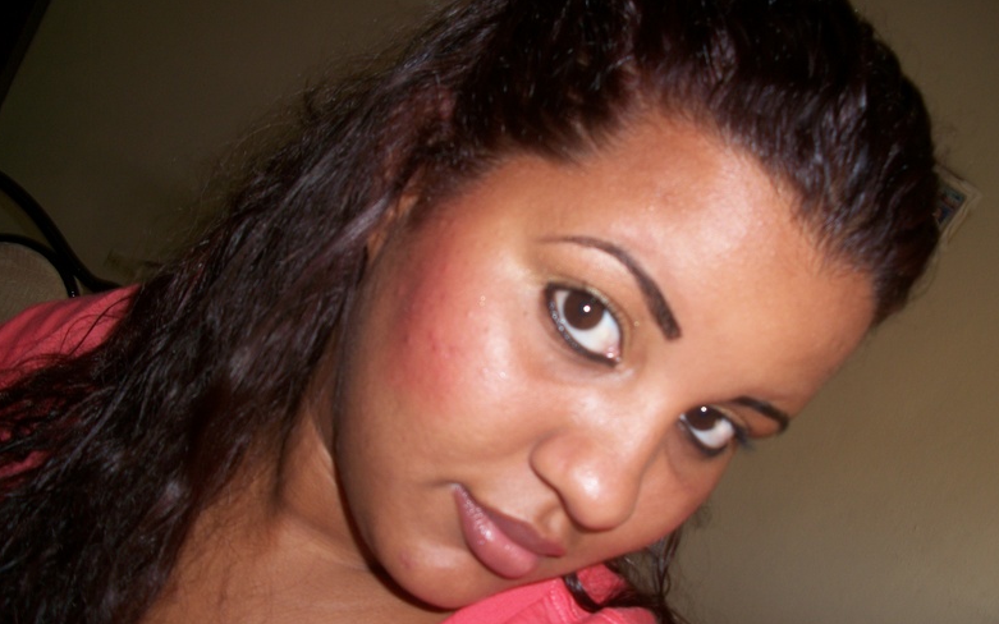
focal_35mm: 38
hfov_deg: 51.5
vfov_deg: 33.5
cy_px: 376
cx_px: 496
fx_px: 1035
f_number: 3.1
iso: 80
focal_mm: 6.3
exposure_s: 1/30
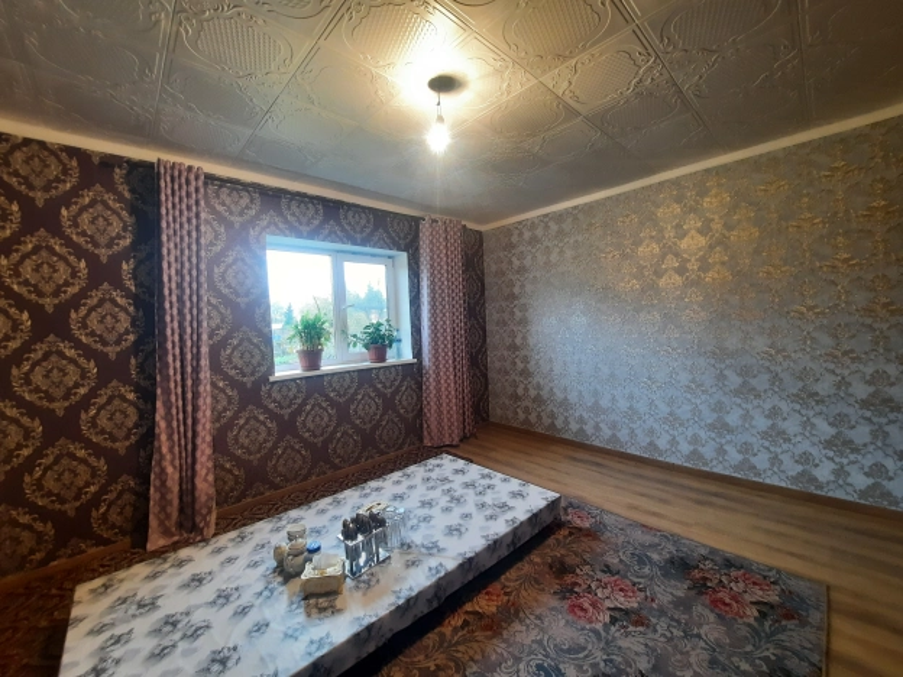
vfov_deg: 89.9
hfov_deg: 106.2
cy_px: 338
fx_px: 339
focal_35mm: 13
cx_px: 452
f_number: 2.2
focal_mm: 1.74
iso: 200
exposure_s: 1/25
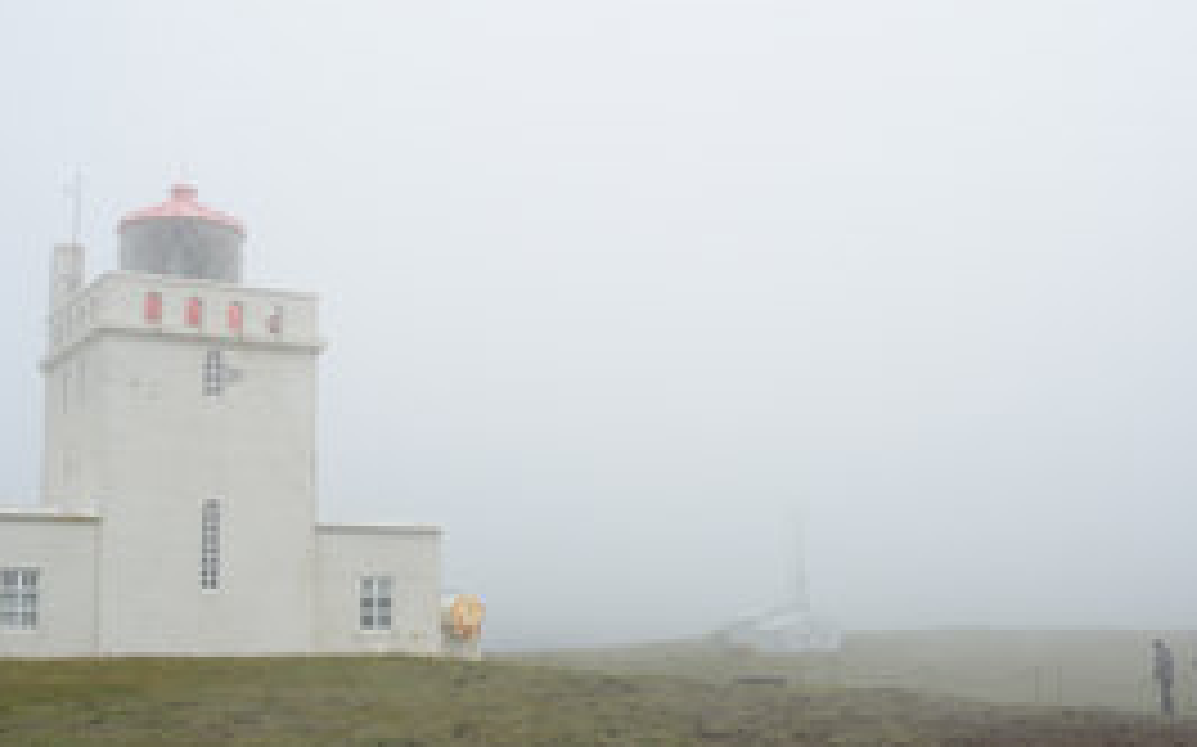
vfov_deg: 29.8
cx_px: 666
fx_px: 1402
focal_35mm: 43
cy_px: 331
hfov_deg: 46.1
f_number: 13
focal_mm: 28
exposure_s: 1/320
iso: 400
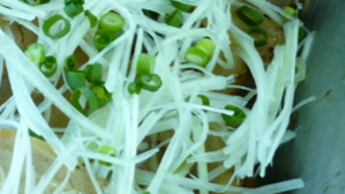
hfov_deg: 17.0
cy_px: 0
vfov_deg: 10.1
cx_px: -96
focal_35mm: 119
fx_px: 1089
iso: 160
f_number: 2.8
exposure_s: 1/30
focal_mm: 5.8
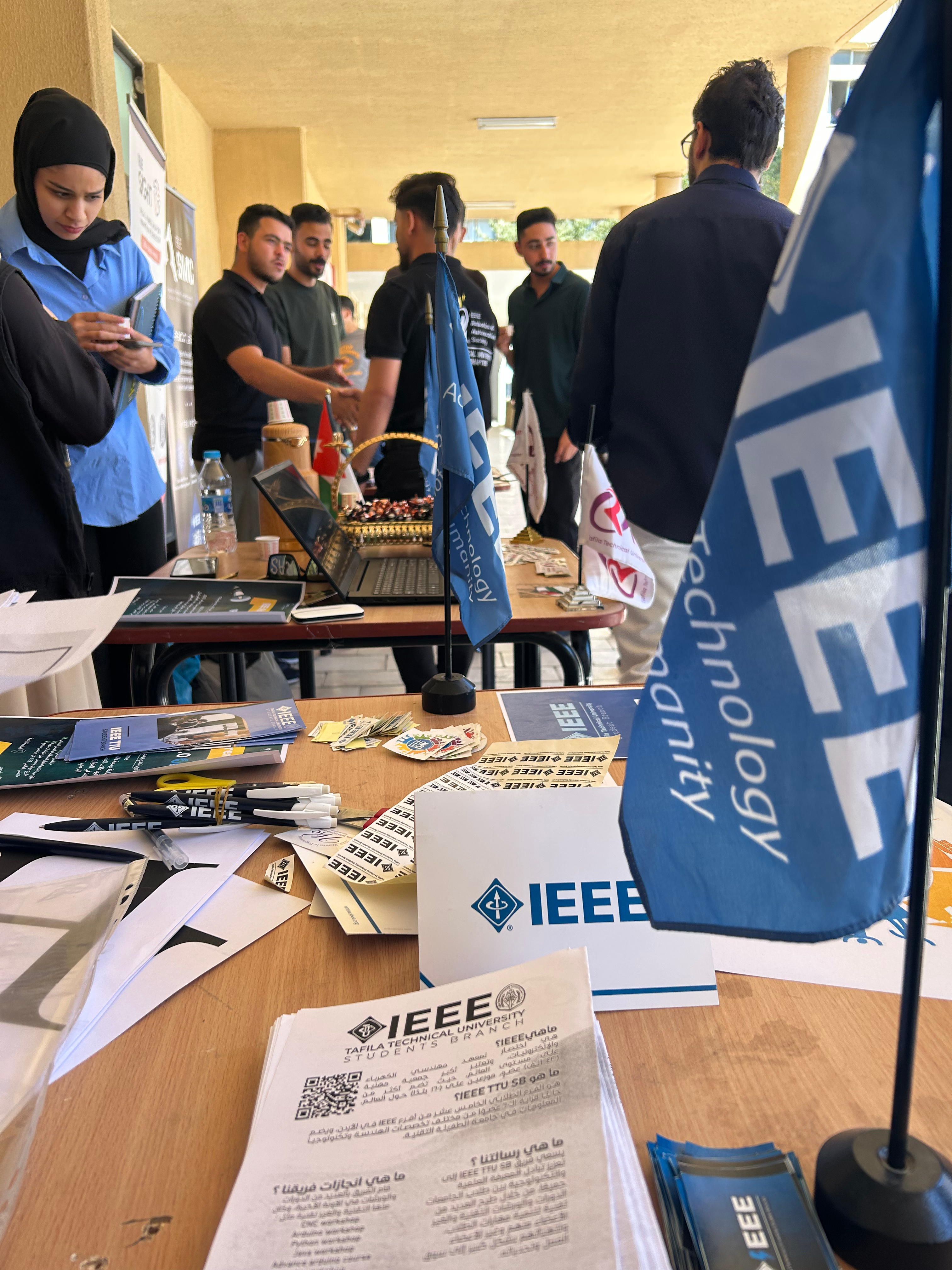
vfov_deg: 67.3
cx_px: 476
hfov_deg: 53.1
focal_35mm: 26
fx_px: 953
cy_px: 635
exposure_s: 1/418
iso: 50
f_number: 1.5
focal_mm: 5.7
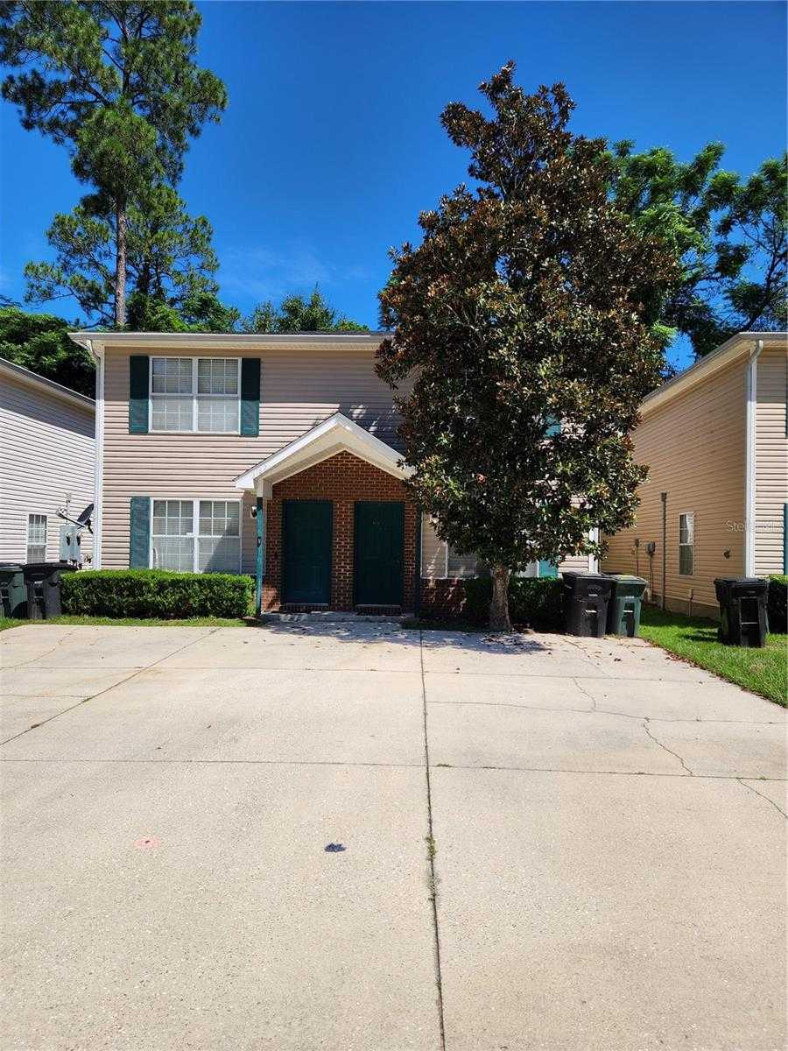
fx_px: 698
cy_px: 526
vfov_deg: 73.9
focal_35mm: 23
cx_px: 394
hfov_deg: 58.9
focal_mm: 5.4
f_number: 1.8
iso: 20
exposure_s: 1/2145
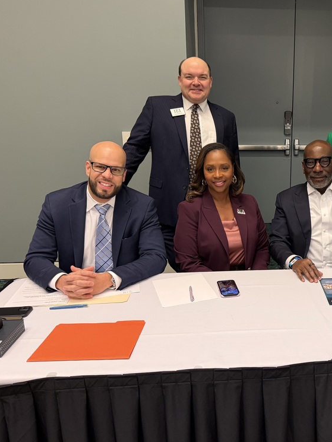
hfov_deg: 41.2
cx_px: 264
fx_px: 422
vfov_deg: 55.3
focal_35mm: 33
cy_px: 219
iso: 320
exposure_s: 1/60
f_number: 1.78
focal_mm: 6.76
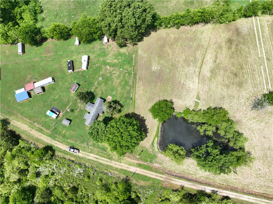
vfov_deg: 56.8
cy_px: 102
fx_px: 189
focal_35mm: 24
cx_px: 136
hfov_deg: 71.6
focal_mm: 12.29
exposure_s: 1/160
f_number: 2.8
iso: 100
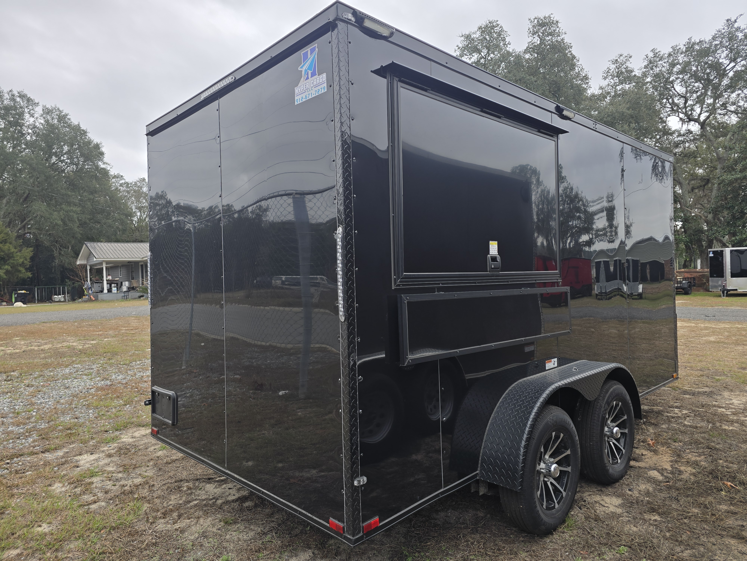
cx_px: 374
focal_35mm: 23
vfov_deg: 58.9
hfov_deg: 73.9
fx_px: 496
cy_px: 280
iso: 12
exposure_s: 1/180
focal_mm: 6.3
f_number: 1.7
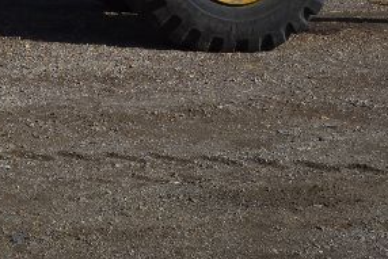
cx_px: -126
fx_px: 1272
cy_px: -167
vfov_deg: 11.0
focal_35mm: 118
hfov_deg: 16.3
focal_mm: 22
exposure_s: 1/320
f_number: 9
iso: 100
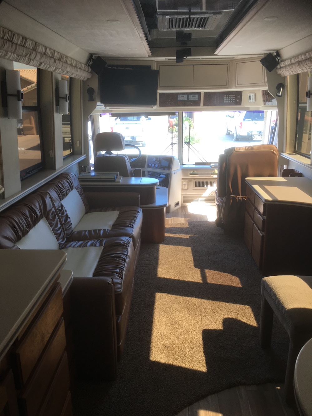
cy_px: 208
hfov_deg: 48.2
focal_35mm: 29
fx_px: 348
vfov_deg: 61.7
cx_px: 156
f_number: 2.2
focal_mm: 4.15
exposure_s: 1/120
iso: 32
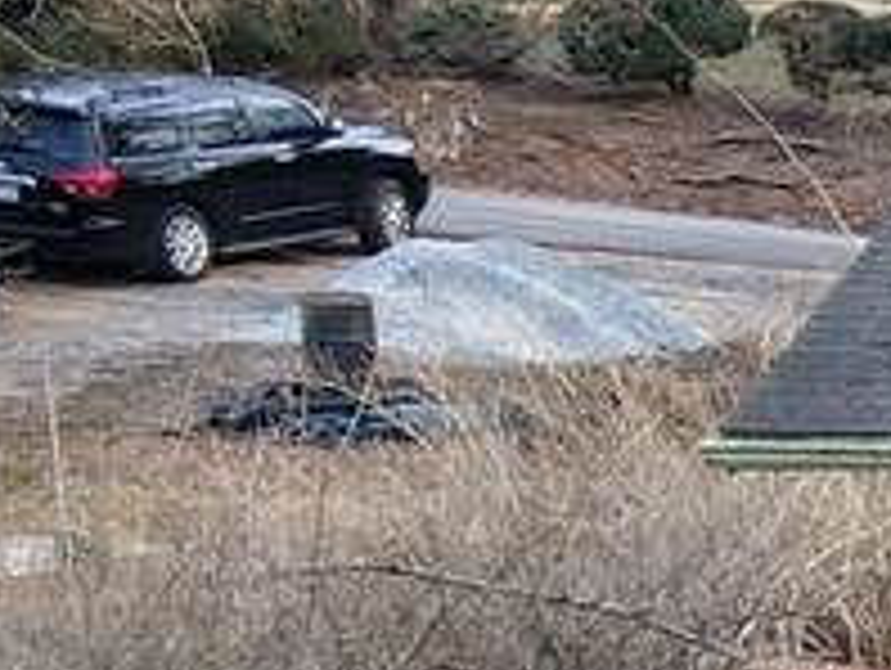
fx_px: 3994
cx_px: 2718
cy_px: 1349
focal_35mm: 155
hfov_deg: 9.7
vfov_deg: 9.0
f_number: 2.8
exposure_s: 1/40
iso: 100
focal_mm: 4.5
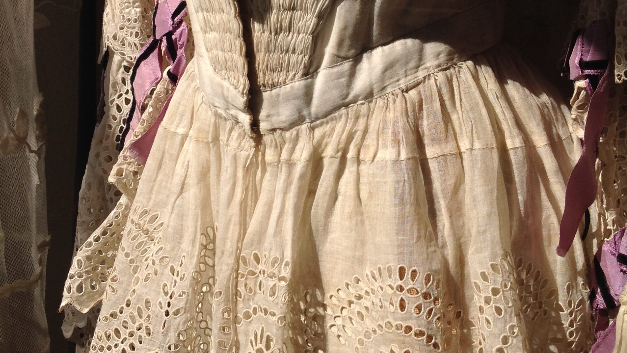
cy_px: 101
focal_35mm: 52
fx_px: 865
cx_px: 308
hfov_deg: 39.9
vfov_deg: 22.9
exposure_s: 1/3788
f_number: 2.4
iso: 50
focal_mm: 4.28
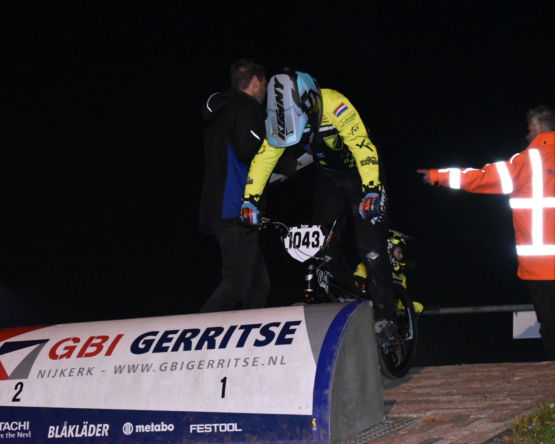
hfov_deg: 20.5
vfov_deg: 16.4
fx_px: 1536
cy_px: 222
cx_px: 291
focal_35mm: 94
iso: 6400
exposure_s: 1/60
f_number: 5.6
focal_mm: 55
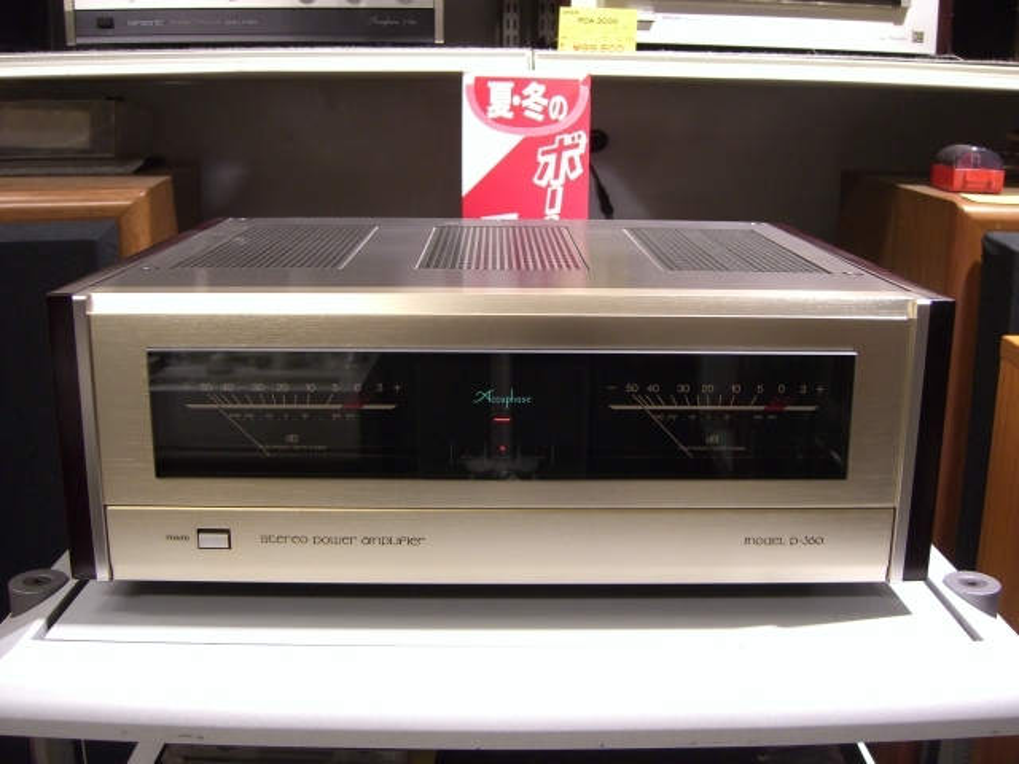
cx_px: 510
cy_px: 382
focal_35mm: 38
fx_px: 1119
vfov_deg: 37.7
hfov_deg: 49.0
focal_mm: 7.9
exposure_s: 1/20
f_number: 2.8
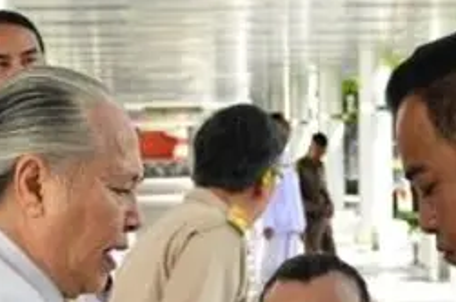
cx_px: 294
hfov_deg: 14.7
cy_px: 404
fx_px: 1769
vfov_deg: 9.6
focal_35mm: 140
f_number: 4
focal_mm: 30
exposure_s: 1/160
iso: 160
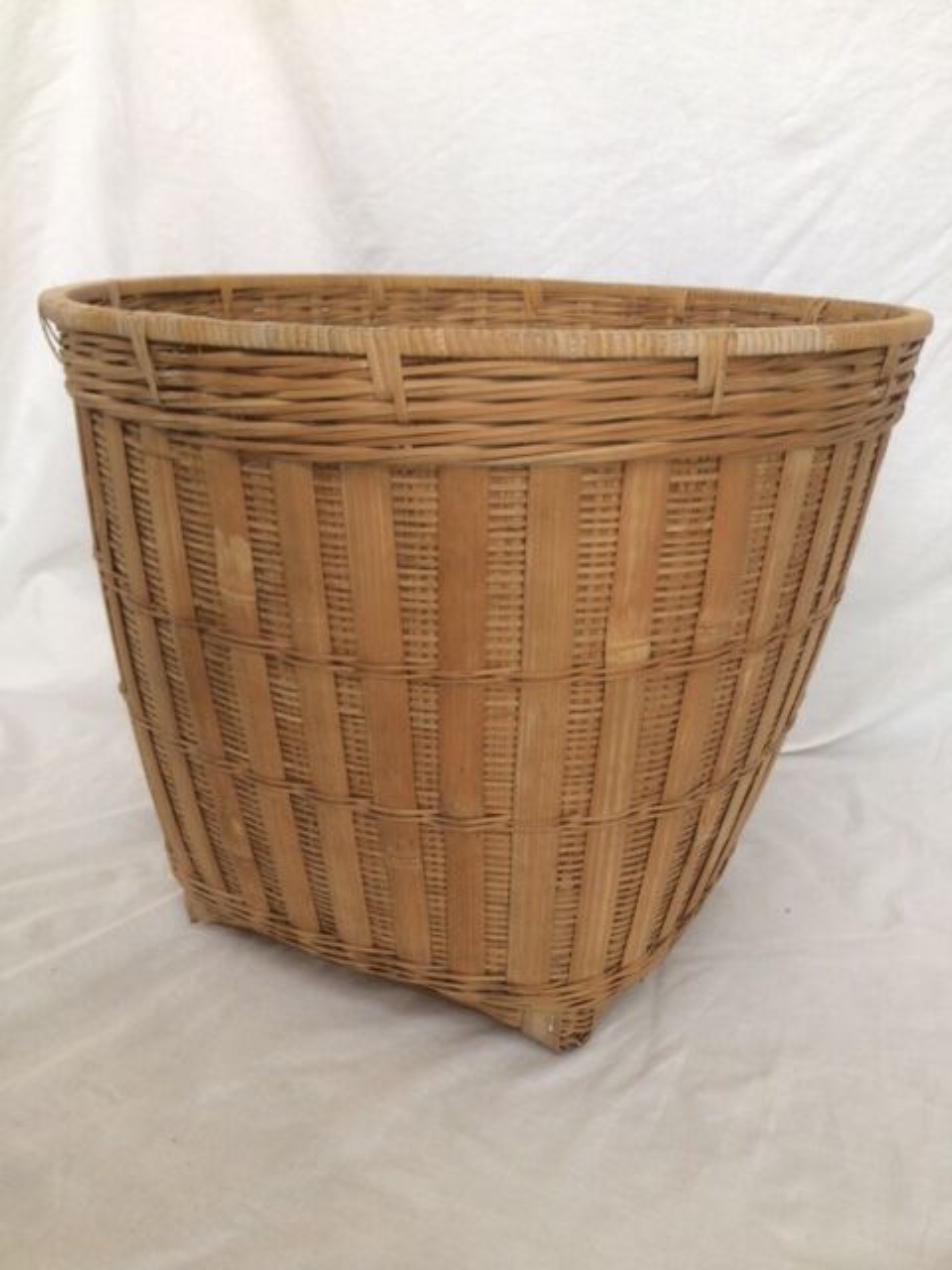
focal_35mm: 29
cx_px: 476
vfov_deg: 61.7
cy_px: 635
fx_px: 1063
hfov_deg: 48.2
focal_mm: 4.15
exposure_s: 1/50
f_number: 2.2
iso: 50
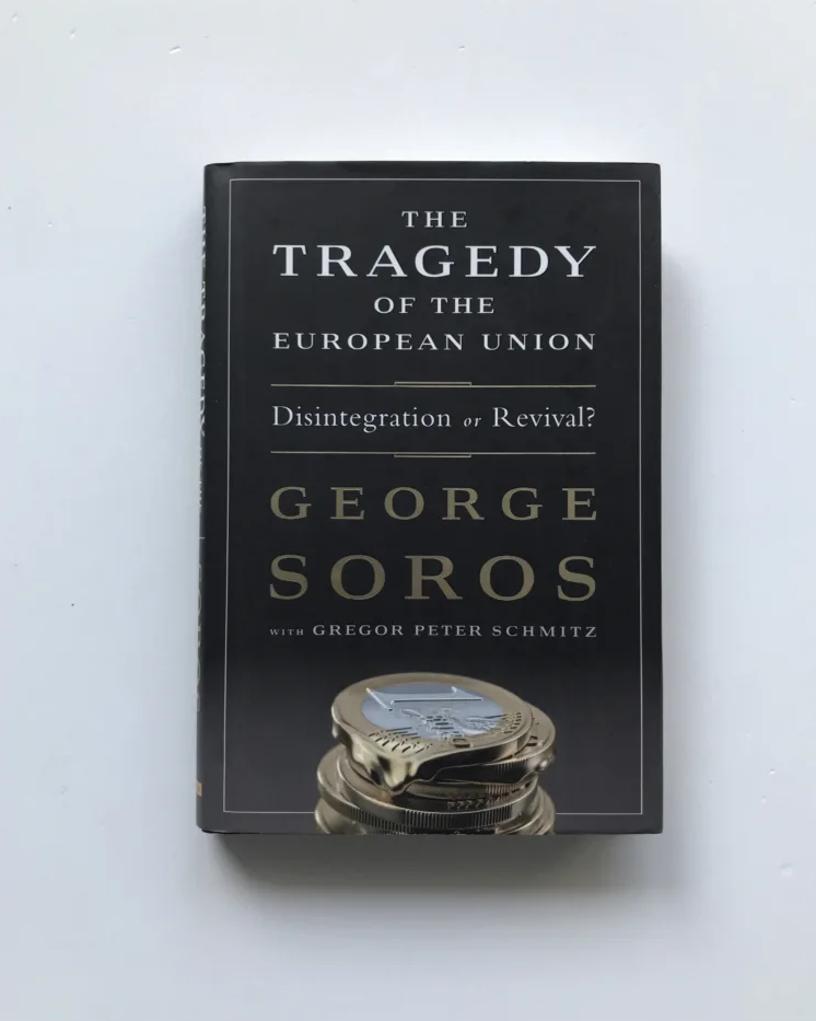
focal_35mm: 30
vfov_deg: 58.8
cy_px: 512
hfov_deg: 48.5
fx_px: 906
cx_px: 404
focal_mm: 3.99
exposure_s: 1/100
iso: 32
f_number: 1.8
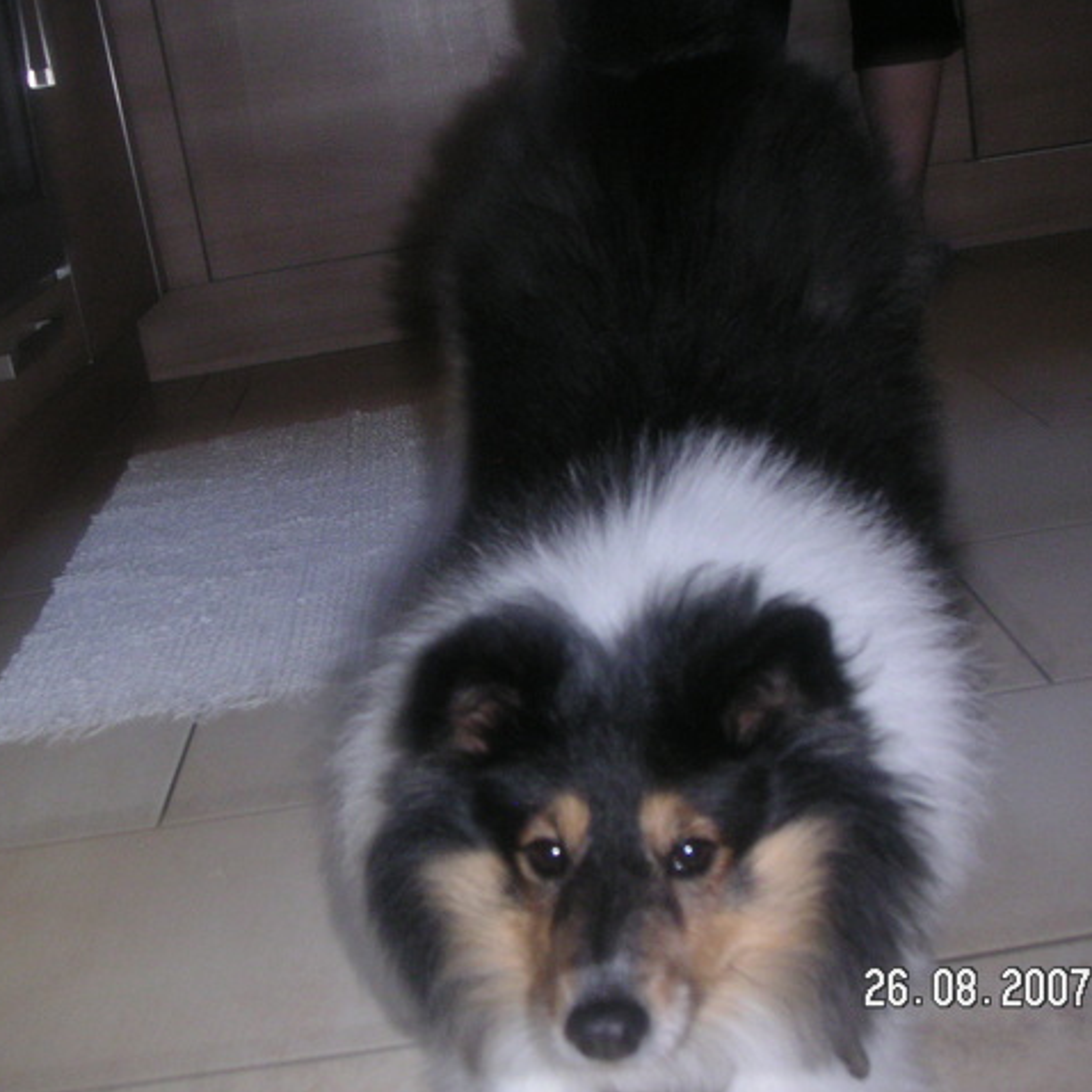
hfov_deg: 37.5
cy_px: 546
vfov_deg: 37.6
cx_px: 482
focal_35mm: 45
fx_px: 1606
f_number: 2.8
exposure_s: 1/45
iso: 160
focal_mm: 6
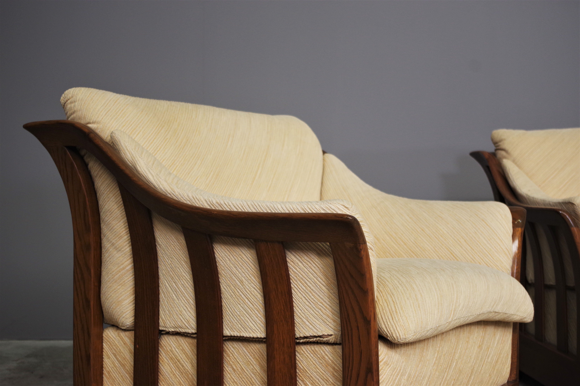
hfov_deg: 38.2
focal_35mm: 52
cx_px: 290
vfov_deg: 26.0
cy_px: 193
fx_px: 838
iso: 400
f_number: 4.5
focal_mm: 35
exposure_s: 1/80
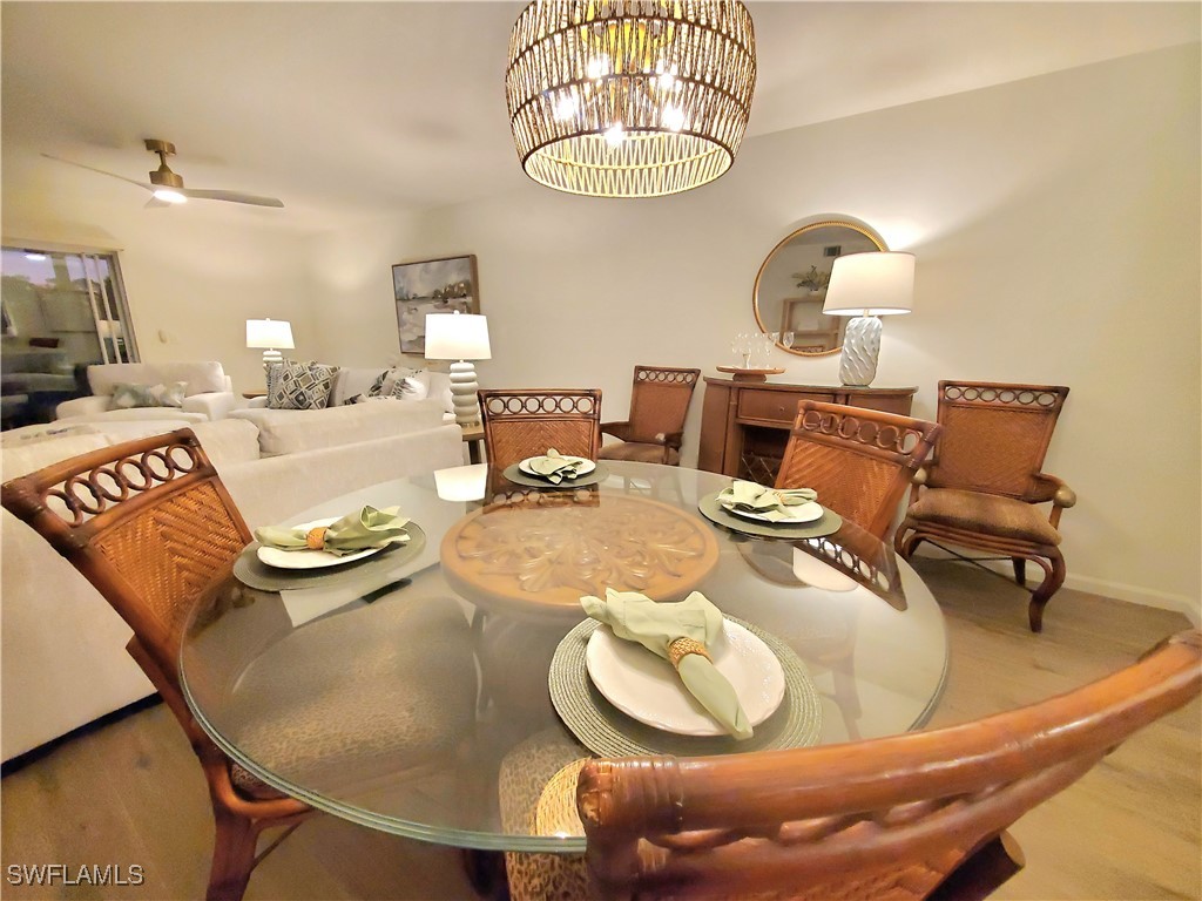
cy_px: 450
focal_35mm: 13
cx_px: 601
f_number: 2.2
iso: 500
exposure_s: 1/60.2
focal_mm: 1.8
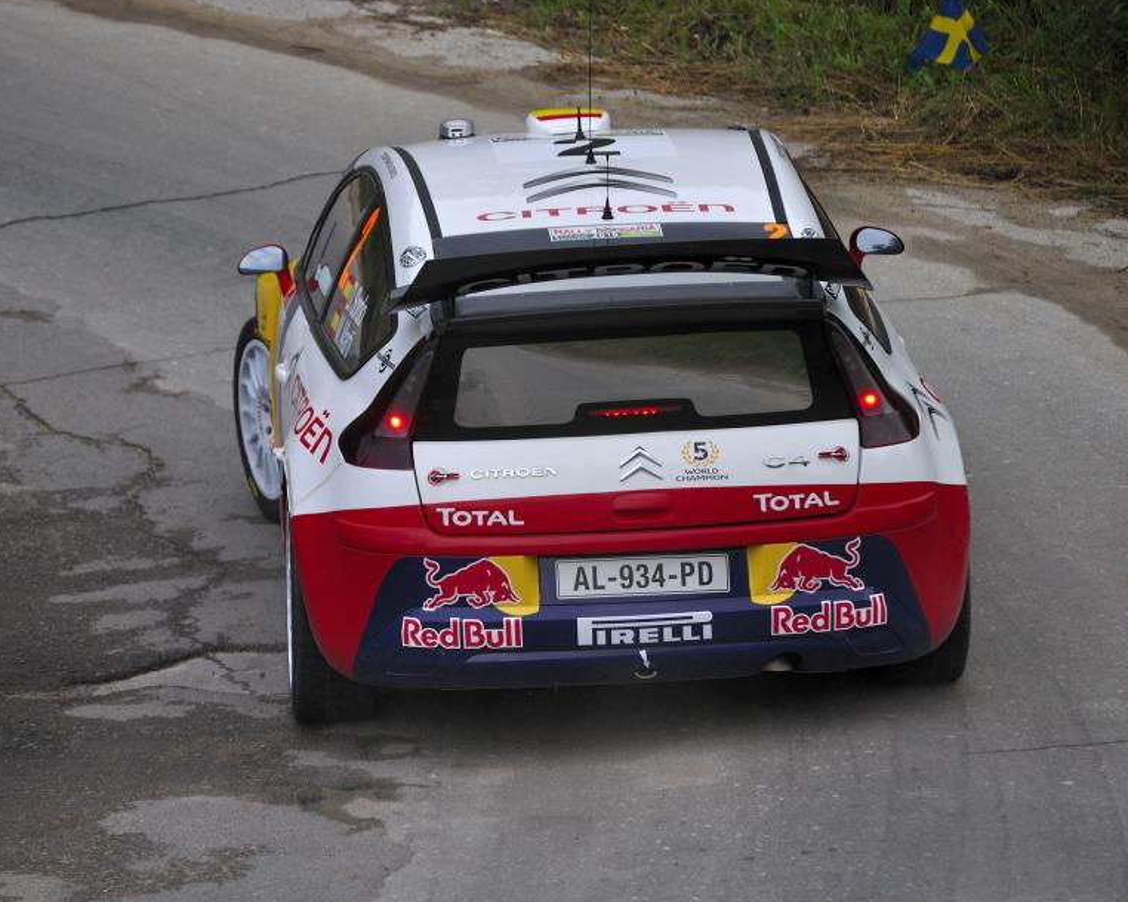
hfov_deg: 10.2
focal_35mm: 189
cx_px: 477
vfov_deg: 8.2
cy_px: 449
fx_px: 6307
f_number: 4.5
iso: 500
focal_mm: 100
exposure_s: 1/1000
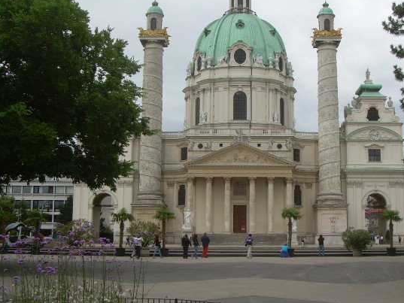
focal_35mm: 56
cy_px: 135
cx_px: 238
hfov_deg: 34.3
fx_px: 654
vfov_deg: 26.1
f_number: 5
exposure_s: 1/162
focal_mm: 7.7
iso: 50
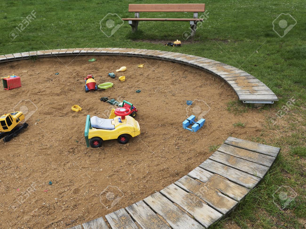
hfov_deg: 51.4
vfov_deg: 39.7
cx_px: 153
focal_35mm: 36
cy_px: 114
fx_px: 318
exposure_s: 1/320
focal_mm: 18
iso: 200
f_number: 5
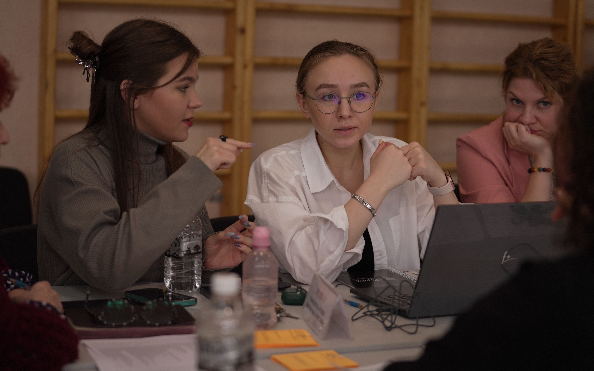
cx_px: 295
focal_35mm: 72
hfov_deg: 28.6
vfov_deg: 18.1
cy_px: 187
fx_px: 1166
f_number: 2.8
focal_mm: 70
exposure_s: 1/500
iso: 640
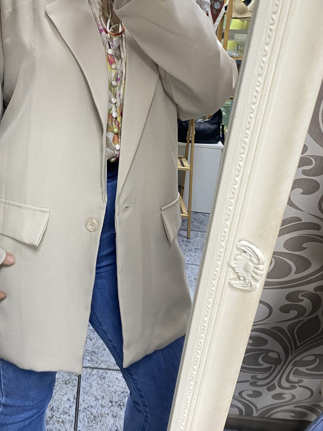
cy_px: 125
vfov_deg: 45.7
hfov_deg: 35.2
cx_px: 82
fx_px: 498
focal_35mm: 40
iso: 160
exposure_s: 1/50
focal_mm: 4.25
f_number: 1.8
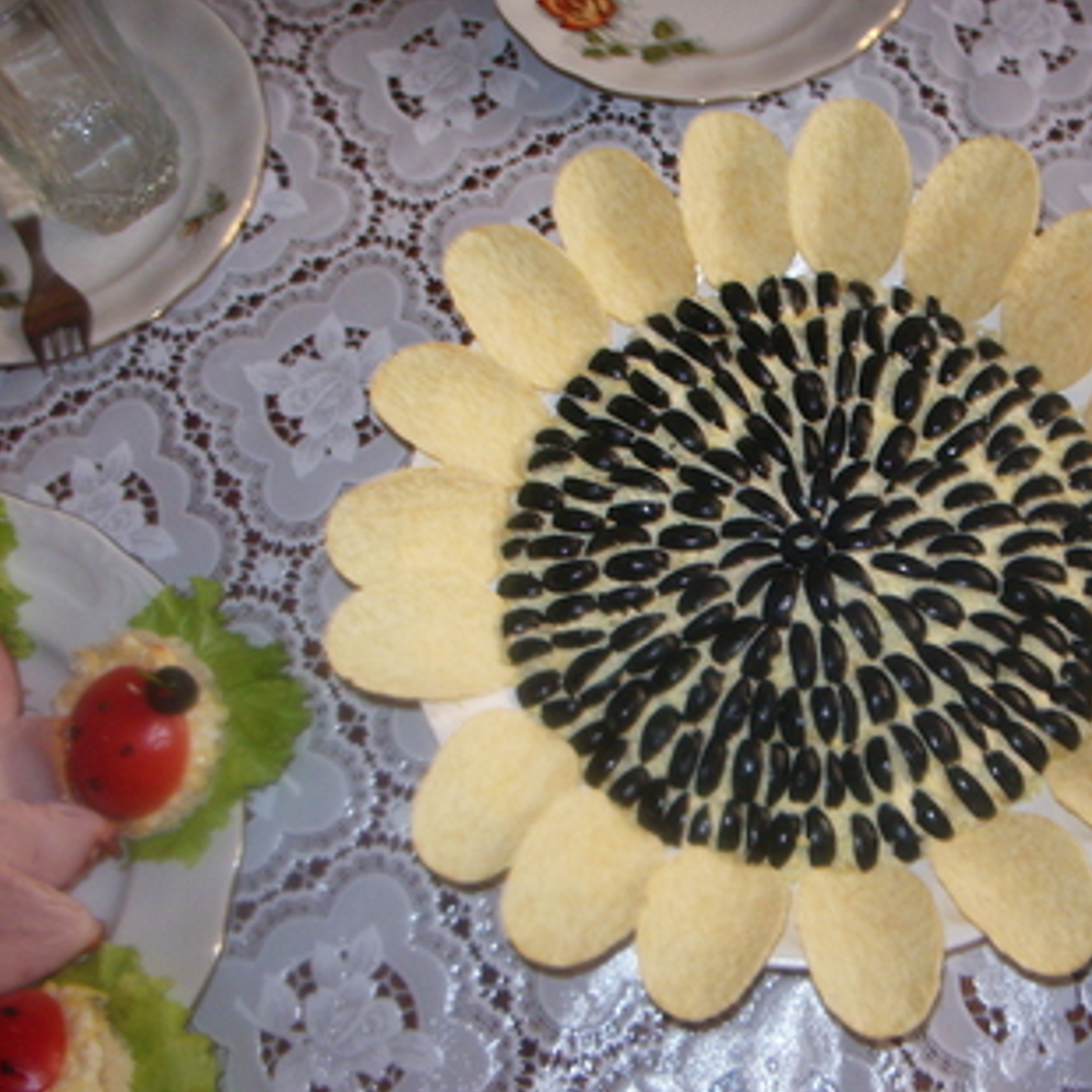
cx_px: 782
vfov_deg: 37.5
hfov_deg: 36.9
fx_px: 1606
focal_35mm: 45
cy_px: 521
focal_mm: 5.8
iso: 160
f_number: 2.6
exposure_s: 1/40
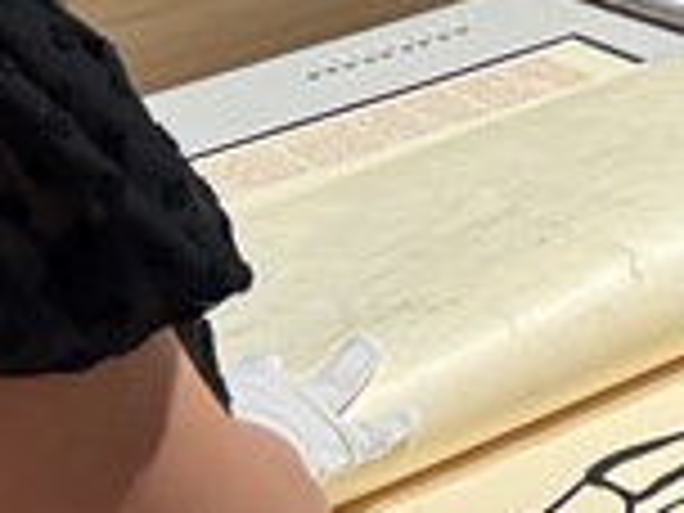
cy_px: -544
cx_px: 1332
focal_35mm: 162
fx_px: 3201
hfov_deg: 11.1
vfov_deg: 8.6
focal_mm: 6.76
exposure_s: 1/60
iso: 250
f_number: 1.78
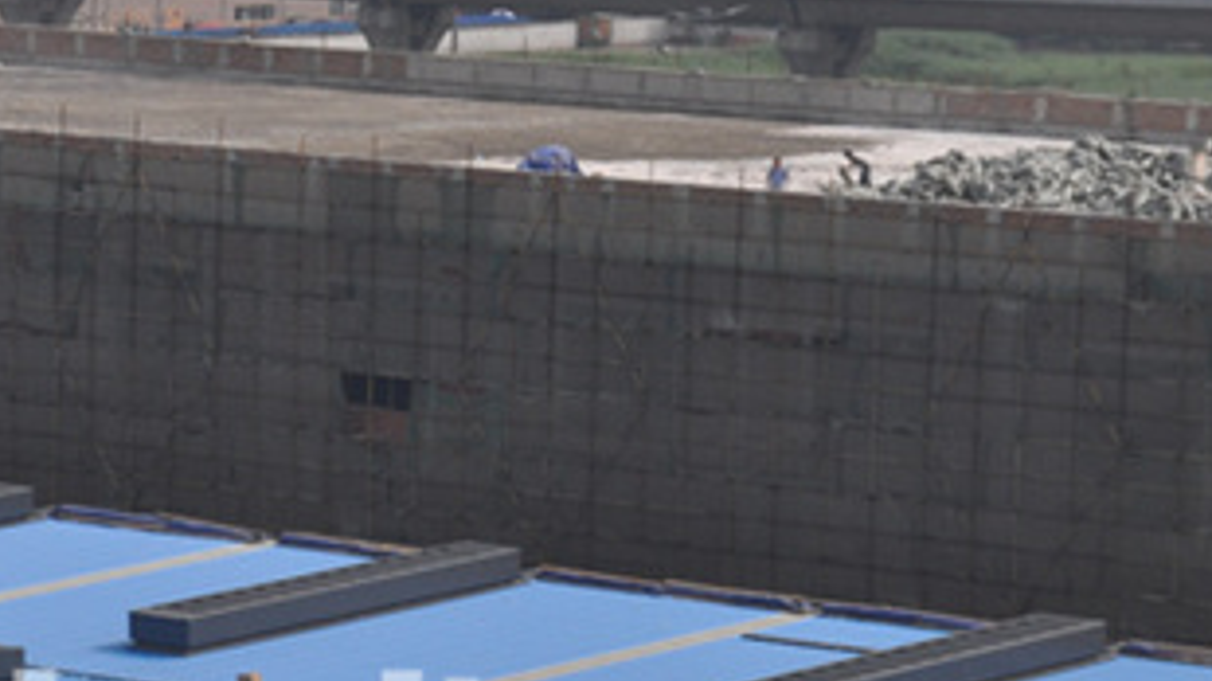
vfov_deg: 5.3
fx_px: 7394
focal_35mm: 230
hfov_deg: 9.3
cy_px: 568
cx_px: 39
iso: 200
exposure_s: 1/400
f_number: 10
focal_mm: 65
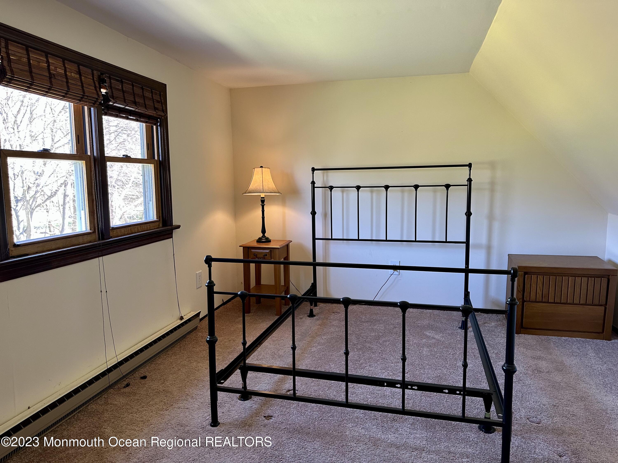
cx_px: 309
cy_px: 232
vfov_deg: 56.8
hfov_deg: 71.6
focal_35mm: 24
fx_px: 428
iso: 200
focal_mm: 6.86
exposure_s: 1/60
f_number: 1.78
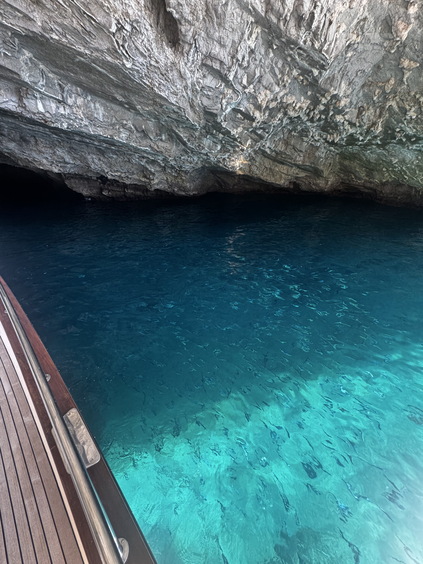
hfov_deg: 85.7
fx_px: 228
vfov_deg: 102.1
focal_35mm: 14
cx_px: 212
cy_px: 282
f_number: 2.2
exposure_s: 1/102
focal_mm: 2.22
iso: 200
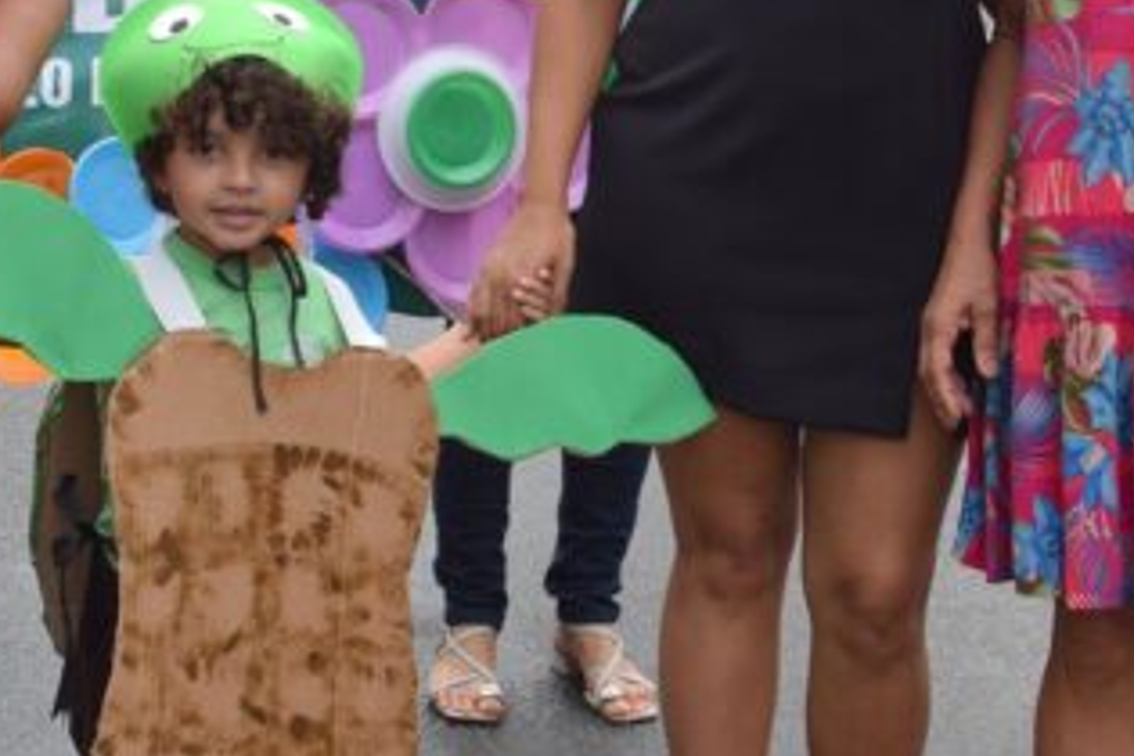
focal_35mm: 99
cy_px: -74
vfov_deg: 13.5
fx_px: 3118
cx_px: 479
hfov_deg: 20.6
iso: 250
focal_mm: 28
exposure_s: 1/250
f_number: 8
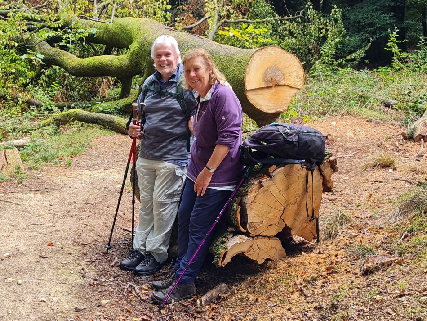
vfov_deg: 53.1
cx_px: 214
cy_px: 160
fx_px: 321
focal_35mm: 26
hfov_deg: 67.3
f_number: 1.8
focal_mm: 5.4
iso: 50
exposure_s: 1/101
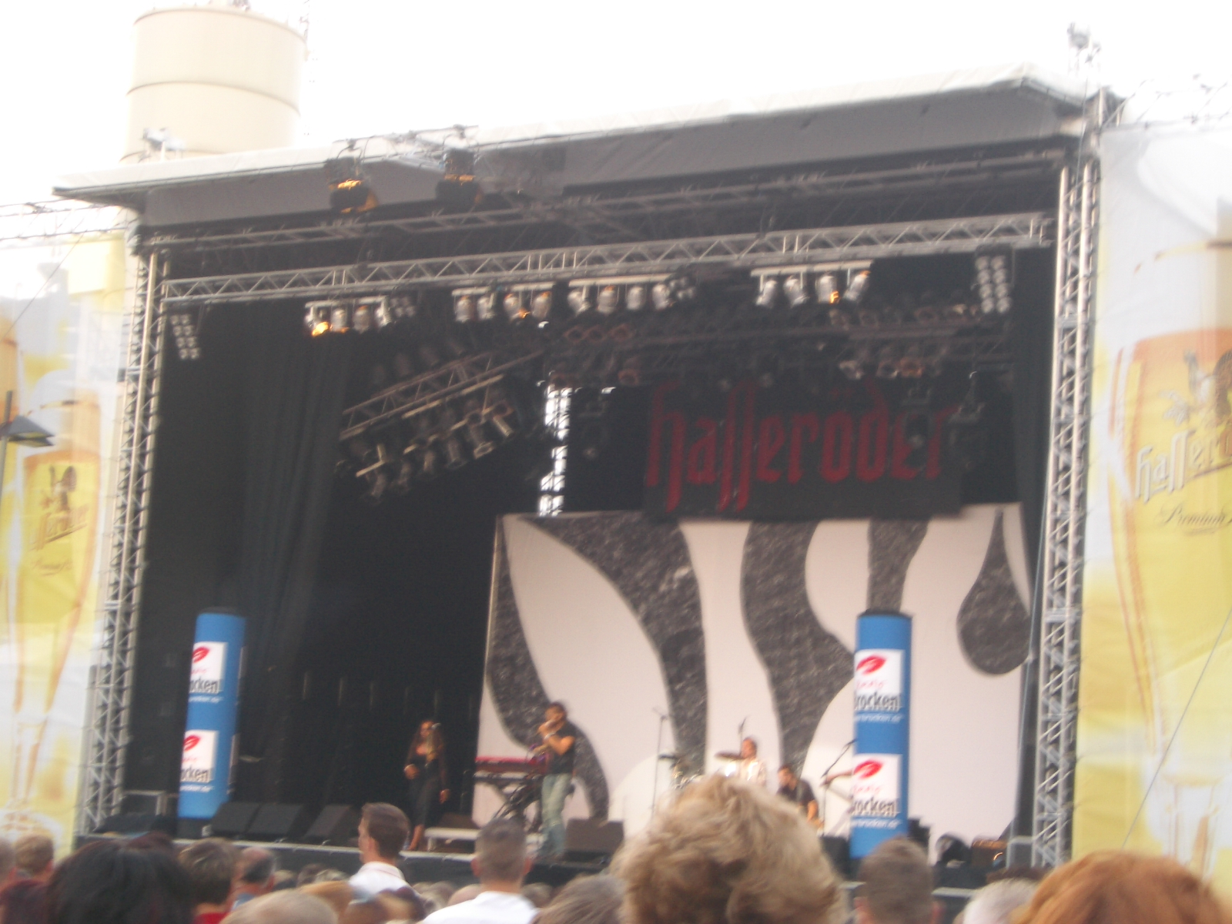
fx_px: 2634
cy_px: 462
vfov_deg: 19.9
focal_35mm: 74
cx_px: 616
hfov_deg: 26.3
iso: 50
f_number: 3.9
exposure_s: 1/13
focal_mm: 12.2
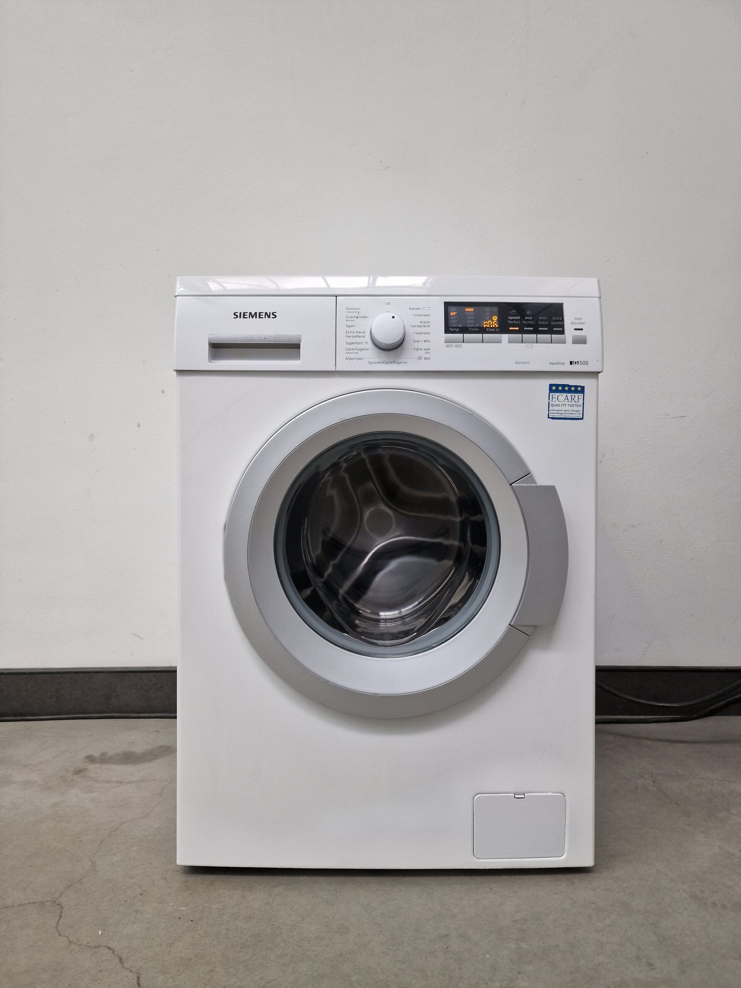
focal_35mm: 23
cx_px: 370
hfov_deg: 58.9
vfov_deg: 73.9
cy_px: 494
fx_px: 656
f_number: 1.8
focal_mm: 6.4
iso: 200
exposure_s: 1/100
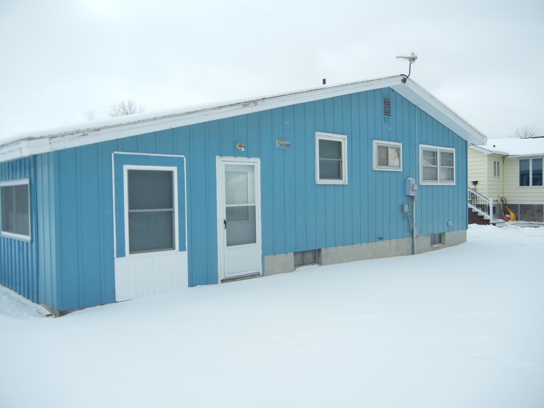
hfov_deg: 60.0
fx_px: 471
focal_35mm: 30
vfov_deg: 46.8
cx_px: 272
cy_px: 204
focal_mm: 5.4
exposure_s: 1/315
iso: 160
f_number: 7
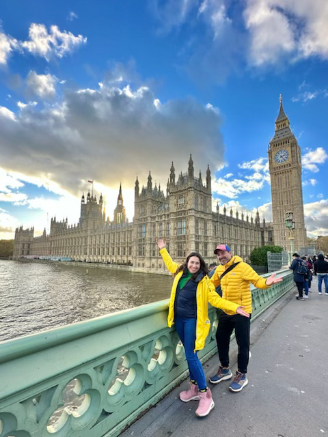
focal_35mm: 14
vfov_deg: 102.1
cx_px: 164
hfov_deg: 85.7
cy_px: 218
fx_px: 177
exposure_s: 1/515
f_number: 2.2
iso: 40
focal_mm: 2.22
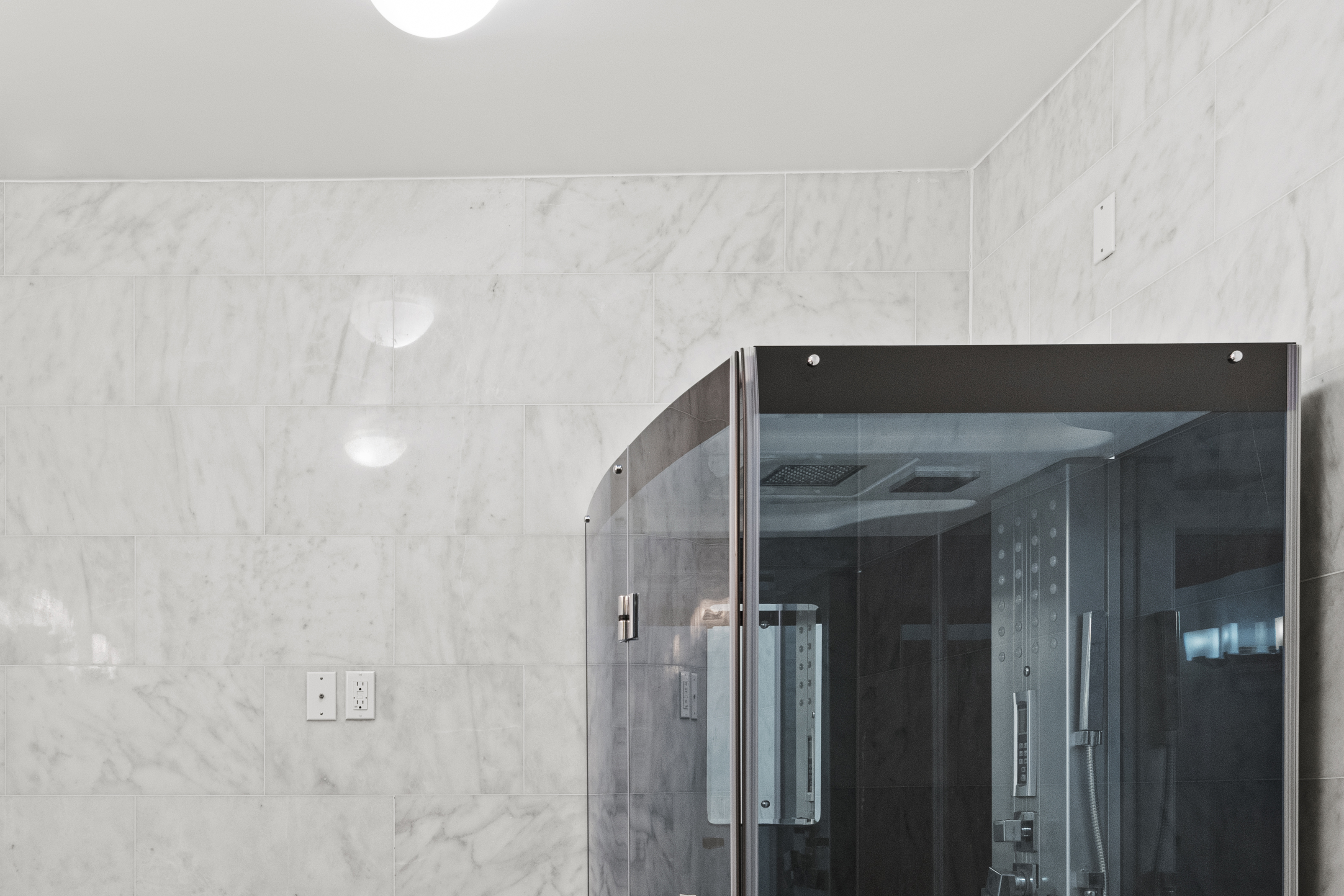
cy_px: 816
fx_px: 1344
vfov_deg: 34.7
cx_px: 271
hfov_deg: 50.0
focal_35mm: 36
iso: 320
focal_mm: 14
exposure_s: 1/3
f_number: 8
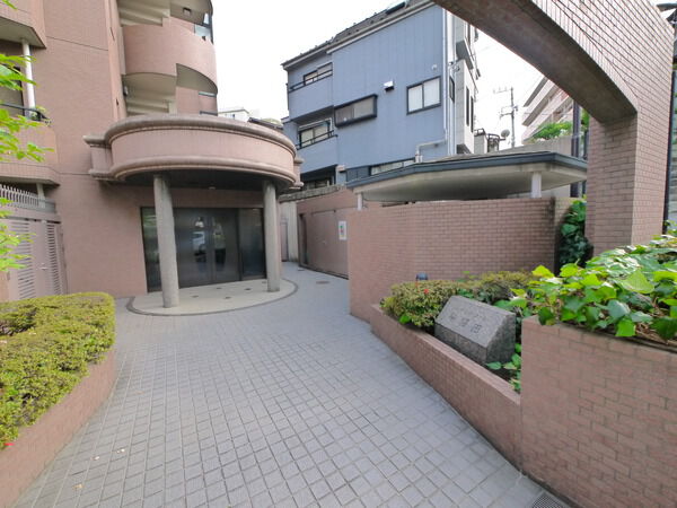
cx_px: 338
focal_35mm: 14
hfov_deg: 102.1
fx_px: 274
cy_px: 254
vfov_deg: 85.7
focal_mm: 7
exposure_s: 1/200
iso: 640
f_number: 5.6
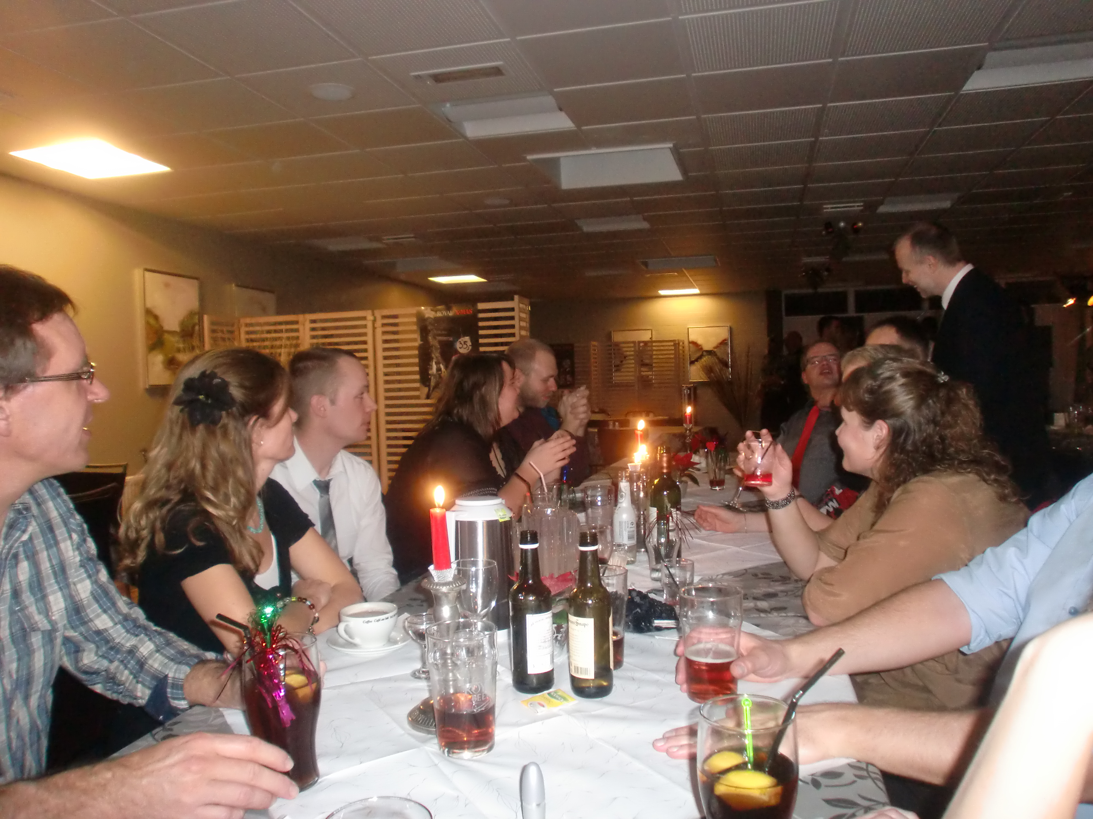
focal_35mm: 26
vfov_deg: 53.1
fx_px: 821
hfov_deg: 67.3
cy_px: 410
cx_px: 546
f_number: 2.6
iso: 400
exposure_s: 1/60
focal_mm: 4.65
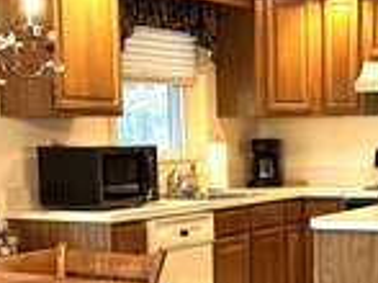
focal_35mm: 103
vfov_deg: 13.9
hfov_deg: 19.0
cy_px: 356
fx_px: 1124
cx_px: 284
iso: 500
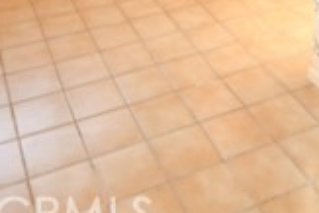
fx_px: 523
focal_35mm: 59
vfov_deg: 18.1
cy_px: -175
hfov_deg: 33.6
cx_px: 211
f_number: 4
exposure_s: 1/60
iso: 200
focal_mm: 10
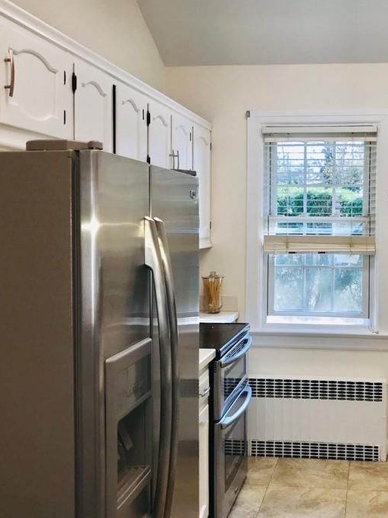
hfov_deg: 33.4
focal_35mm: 42
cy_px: 243
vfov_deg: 44.8
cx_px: 305
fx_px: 628
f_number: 1.8
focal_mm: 3.99
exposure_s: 1/88
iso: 20
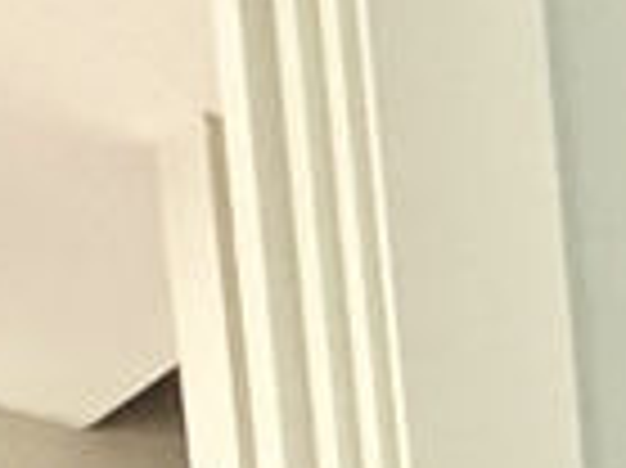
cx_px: 2243
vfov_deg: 10.2
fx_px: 1861
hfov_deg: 9.3
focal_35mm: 103
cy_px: 1431
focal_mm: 2.22
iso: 250
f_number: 2.2
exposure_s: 1/99
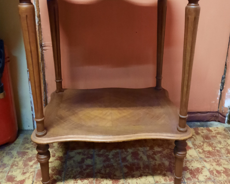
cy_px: 54
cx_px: 116
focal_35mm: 33
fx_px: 225
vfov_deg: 43.6
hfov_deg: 54.2
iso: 640
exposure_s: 1/20
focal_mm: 4.6
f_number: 2
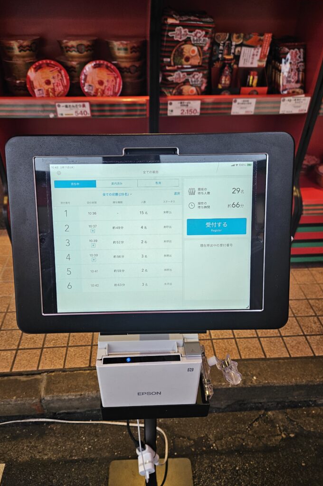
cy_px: 243
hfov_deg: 53.1
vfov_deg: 73.8
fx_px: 323
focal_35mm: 24
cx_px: 160
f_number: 1.8
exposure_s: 1/120
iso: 100
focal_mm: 5.4
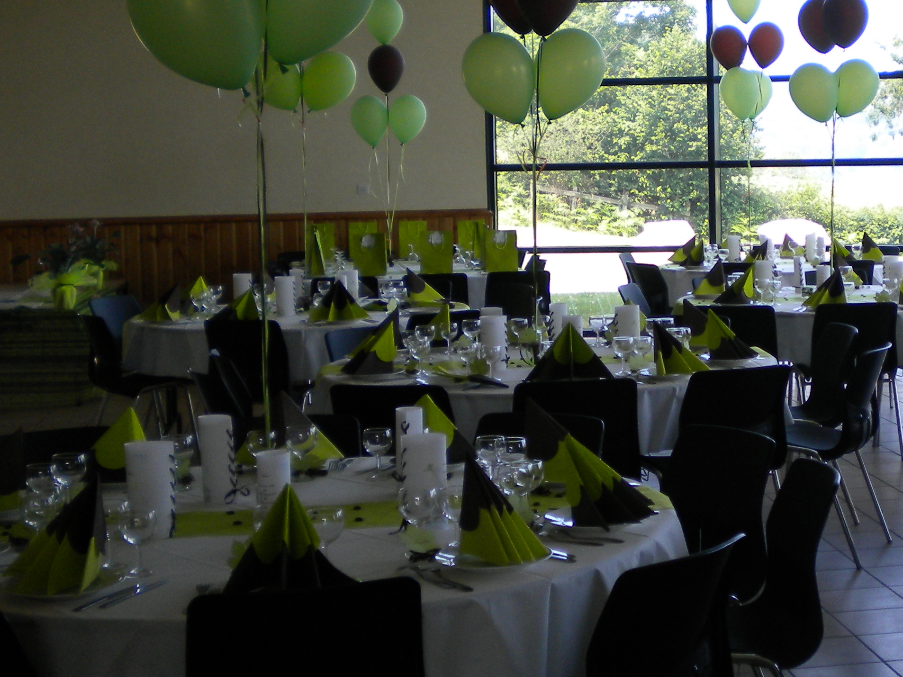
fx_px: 1748
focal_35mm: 67
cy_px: 257
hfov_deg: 28.3
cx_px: 726
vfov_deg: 21.9
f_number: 3.1
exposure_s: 1/105
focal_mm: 6.3
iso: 80
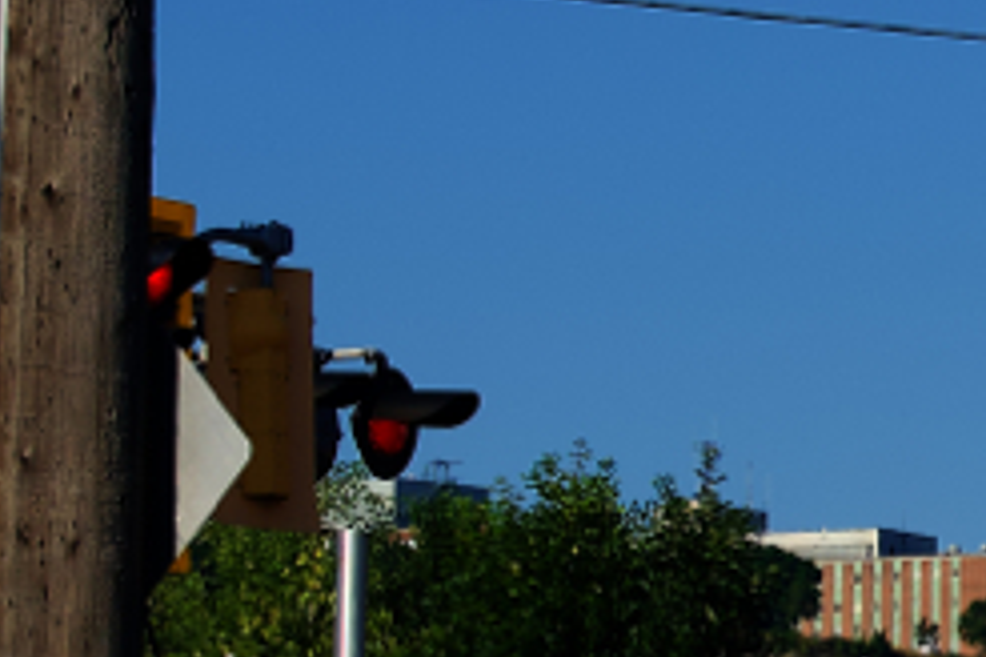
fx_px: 7696
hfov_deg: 7.0
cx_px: 2104
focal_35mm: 281
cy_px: 485
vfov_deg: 4.9
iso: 200
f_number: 8
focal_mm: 54
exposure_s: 1/640
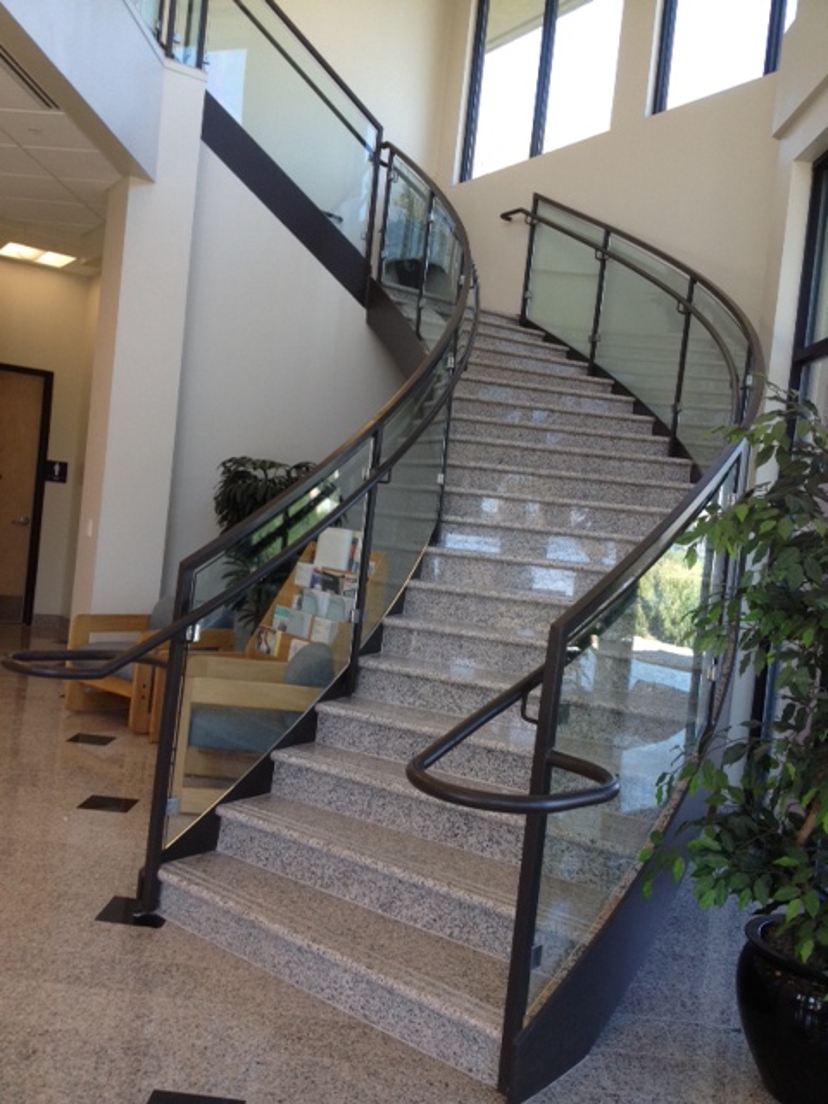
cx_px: 414
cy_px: 552
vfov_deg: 52.6
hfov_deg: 40.7
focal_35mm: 35
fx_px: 1116
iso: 100
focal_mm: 4.28
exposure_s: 1/120
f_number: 2.4
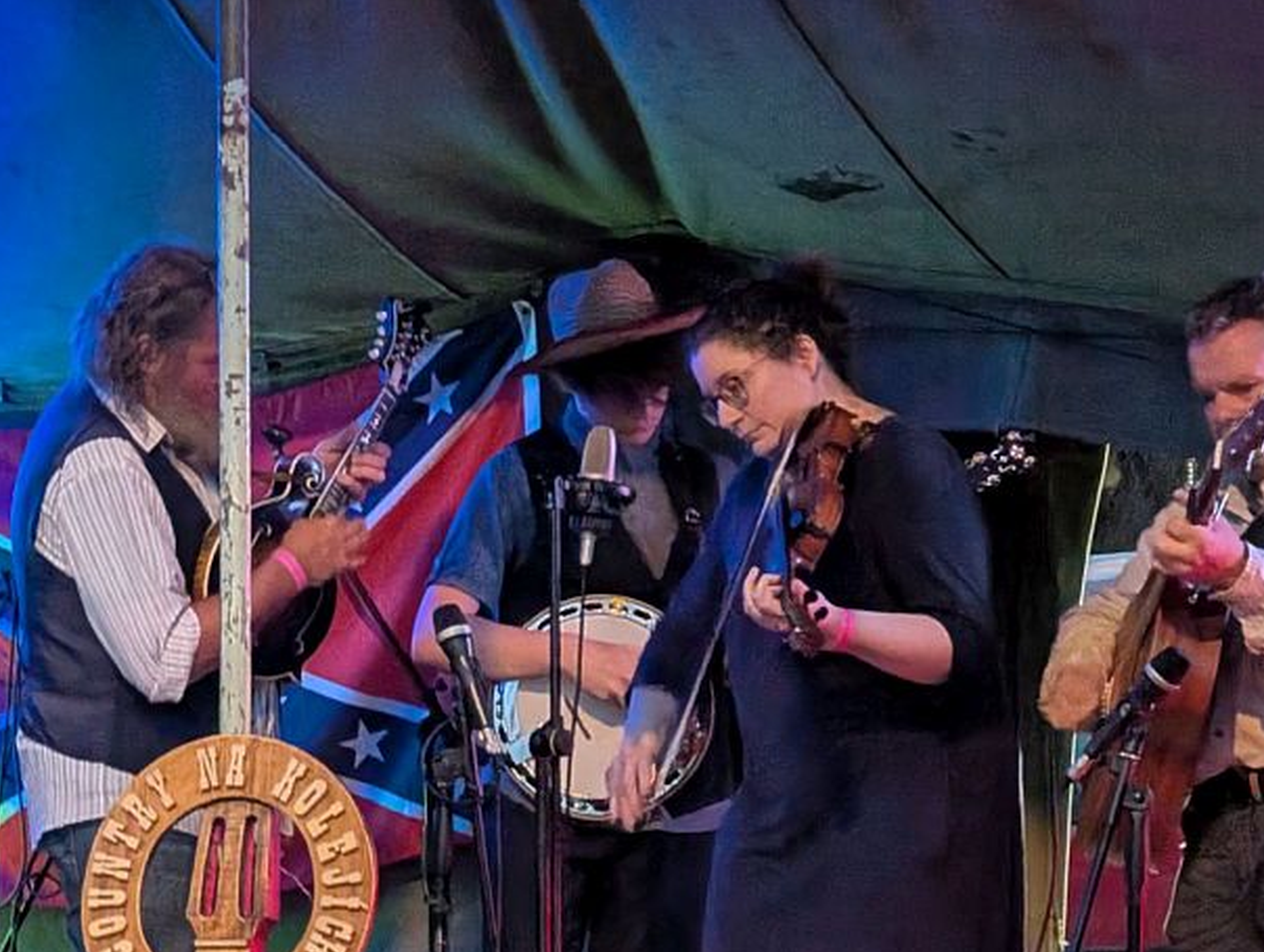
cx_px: 421
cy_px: 781
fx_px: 6656
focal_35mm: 182
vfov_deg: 8.2
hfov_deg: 10.8
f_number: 2.8
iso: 831
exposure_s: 1/25
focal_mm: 17.91
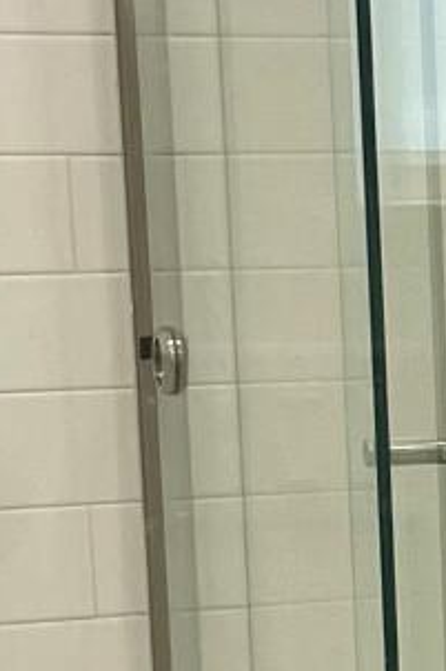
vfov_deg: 11.4
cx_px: 1249
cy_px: 638
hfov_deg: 7.0
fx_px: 3330
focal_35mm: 179
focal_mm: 4.2
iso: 64
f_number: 1.6
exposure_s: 1/120
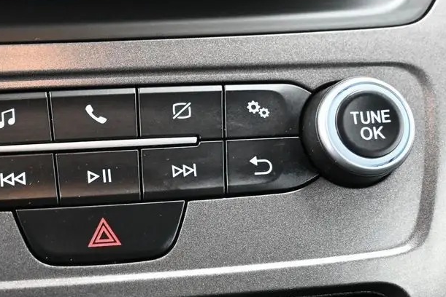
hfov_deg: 31.4
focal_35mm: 63
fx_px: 779
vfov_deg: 21.6
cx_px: 109
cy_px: 169
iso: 3200
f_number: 4.2
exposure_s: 1/125
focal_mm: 25
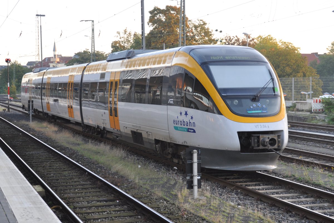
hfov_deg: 31.9
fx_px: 584
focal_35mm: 63
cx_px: 167
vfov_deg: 21.6
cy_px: 112
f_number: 5.6
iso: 400
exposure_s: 1/125
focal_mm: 42
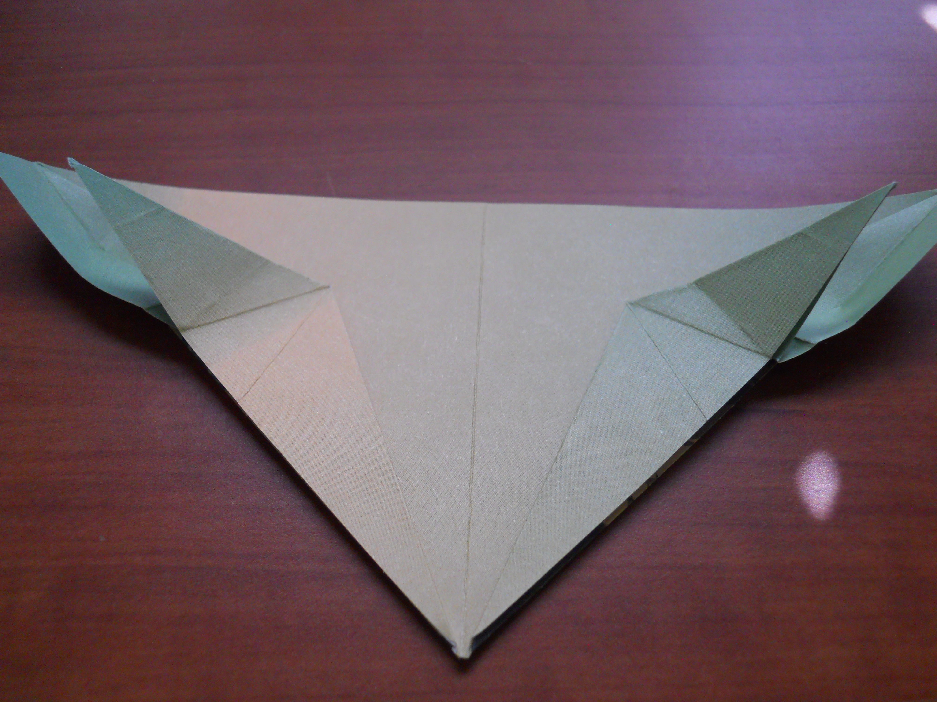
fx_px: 758
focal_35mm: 28
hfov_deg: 63.4
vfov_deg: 49.7
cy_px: 351
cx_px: 468
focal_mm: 5
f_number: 2.7
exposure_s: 1/250
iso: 320
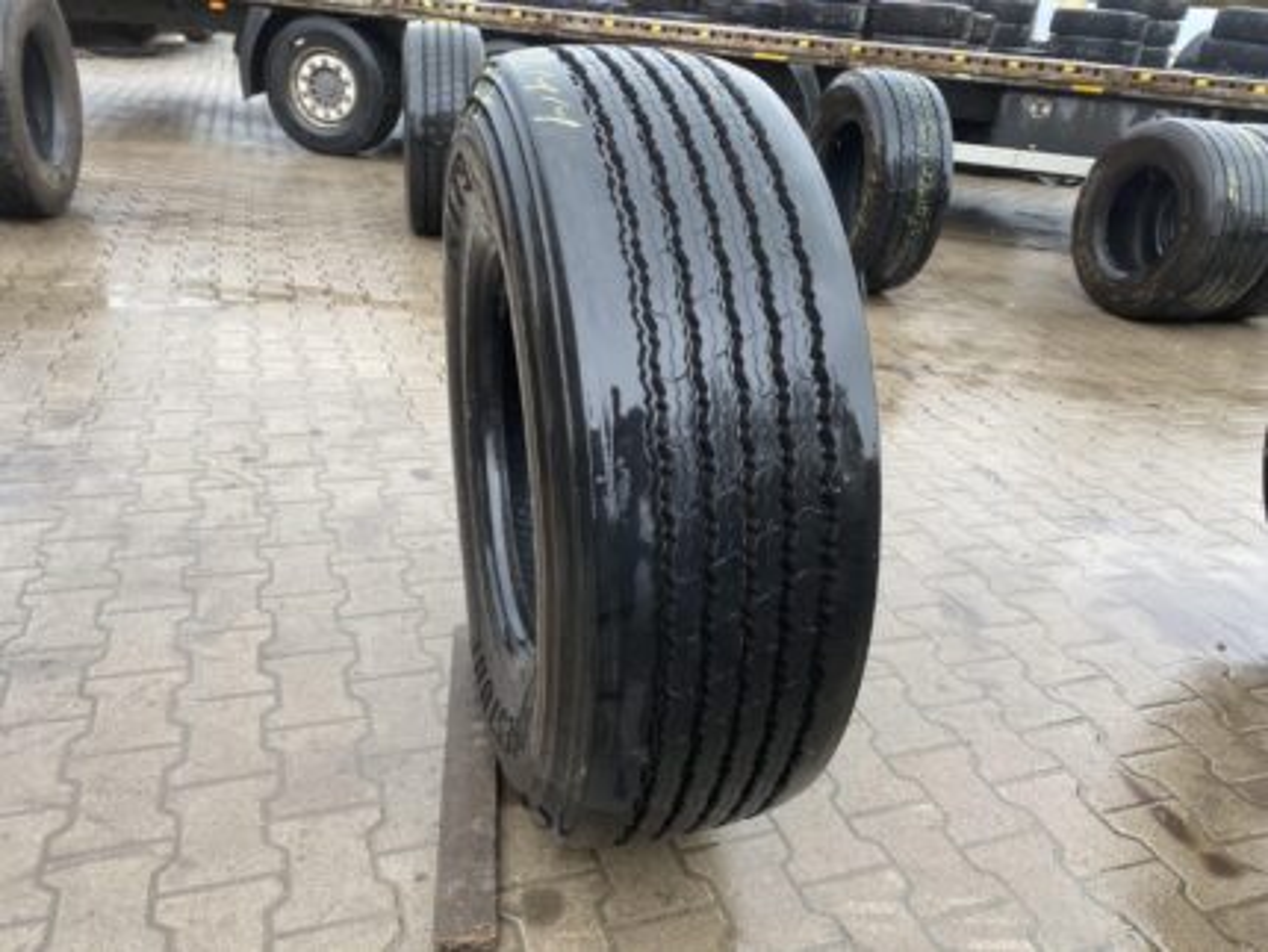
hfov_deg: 67.3
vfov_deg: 53.1
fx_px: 953
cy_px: 476
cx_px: 634
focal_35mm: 26
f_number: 1.8
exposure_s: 1/131
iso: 32
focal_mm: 4.25
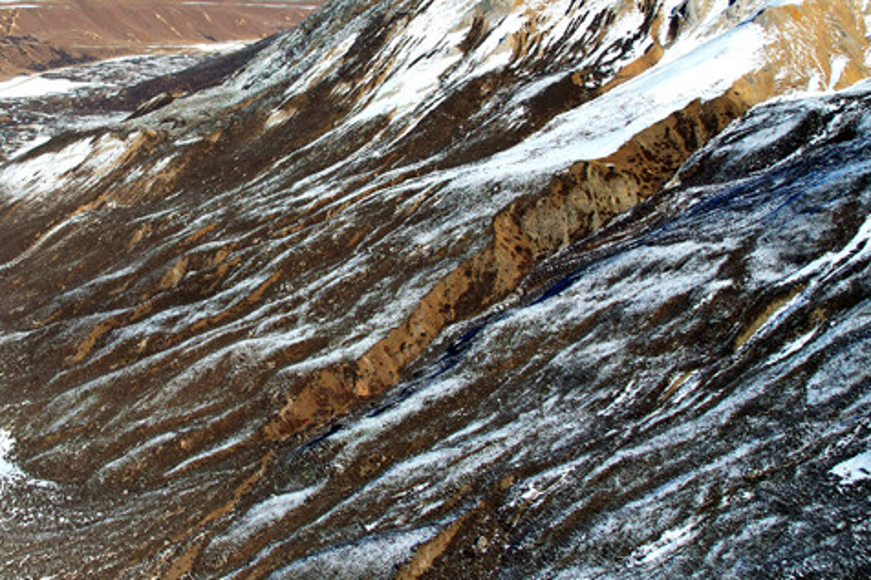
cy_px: 209
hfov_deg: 49.5
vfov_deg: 35.7
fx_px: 895
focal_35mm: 37
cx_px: 199
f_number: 2.8
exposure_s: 1/4000
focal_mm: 8.38
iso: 140
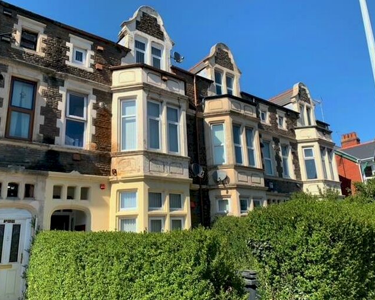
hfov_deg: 62.2
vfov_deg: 51.6
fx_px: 311
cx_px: 182
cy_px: 154
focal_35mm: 28
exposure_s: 1/1689
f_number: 1.8
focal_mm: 4.25
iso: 25
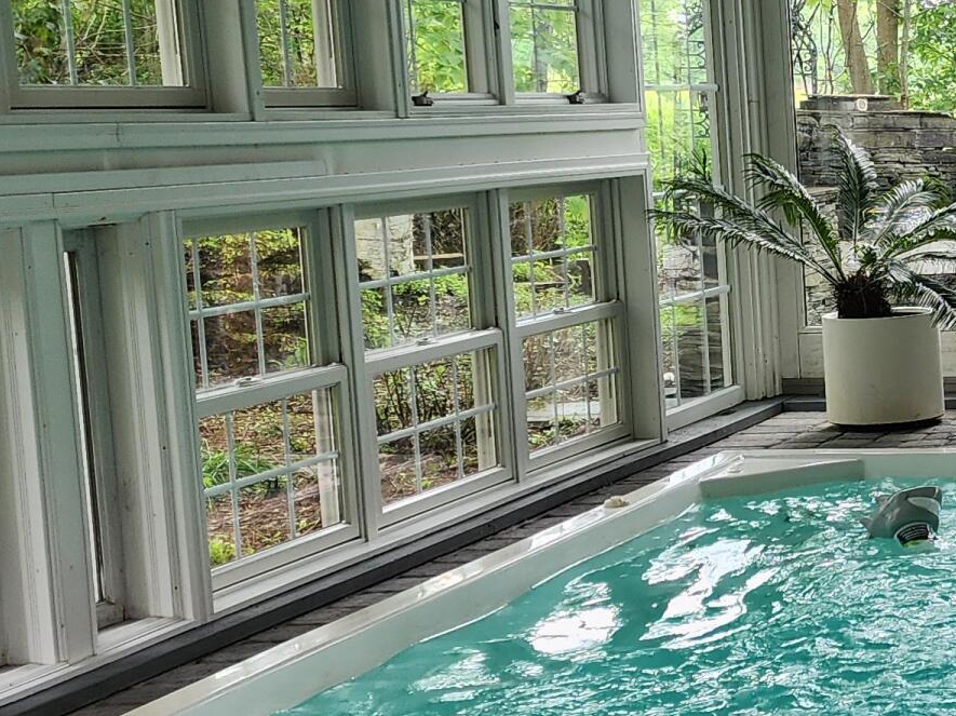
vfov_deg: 18.9
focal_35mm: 78
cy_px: 342
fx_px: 2153
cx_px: 1224
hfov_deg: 22.5
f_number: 1.8
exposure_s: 1/180
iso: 64
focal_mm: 6.4
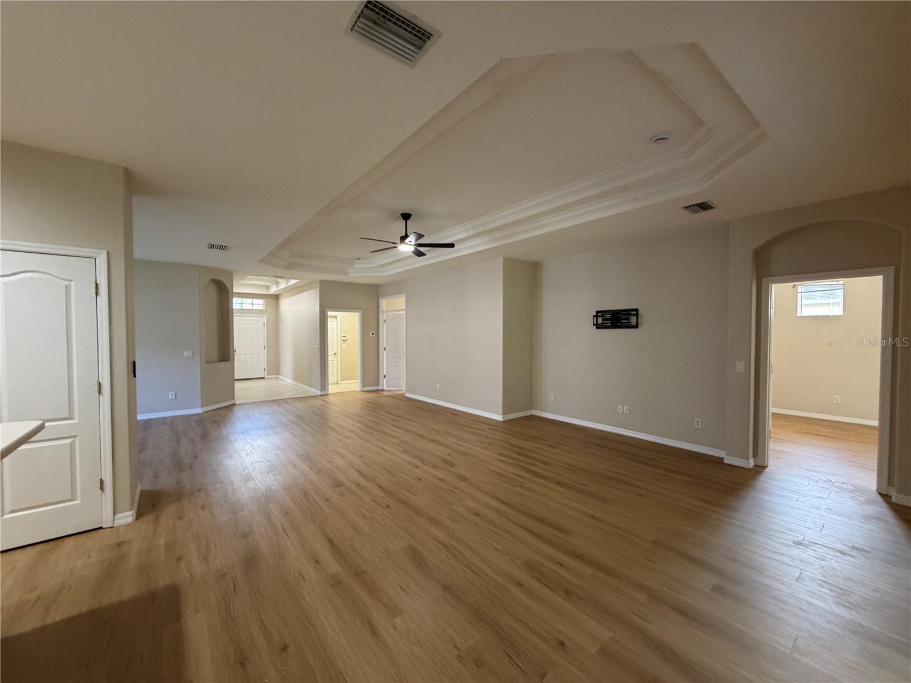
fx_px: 368
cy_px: 342
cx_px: 456
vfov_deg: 85.7
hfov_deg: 102.1
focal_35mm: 14
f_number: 2.2
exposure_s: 1/60
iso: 320
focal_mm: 2.22
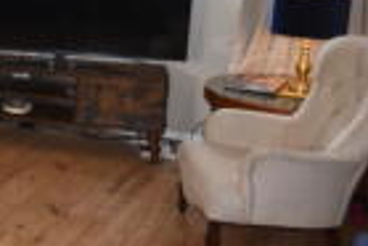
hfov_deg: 25.0
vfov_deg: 20.1
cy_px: 30
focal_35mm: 67
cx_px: -142
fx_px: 683
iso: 800
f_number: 4.8
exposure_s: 1/100
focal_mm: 13
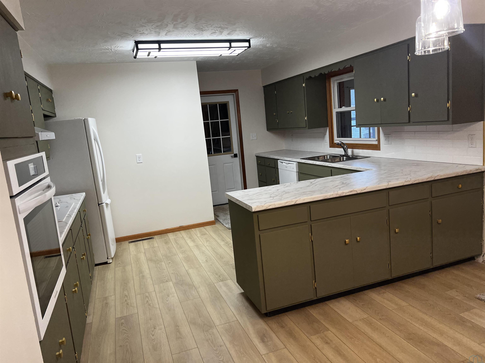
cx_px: 242
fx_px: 364
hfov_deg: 67.3
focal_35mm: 26
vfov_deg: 53.1
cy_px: 182
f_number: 1.5
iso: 100
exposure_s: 1/120
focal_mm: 5.7
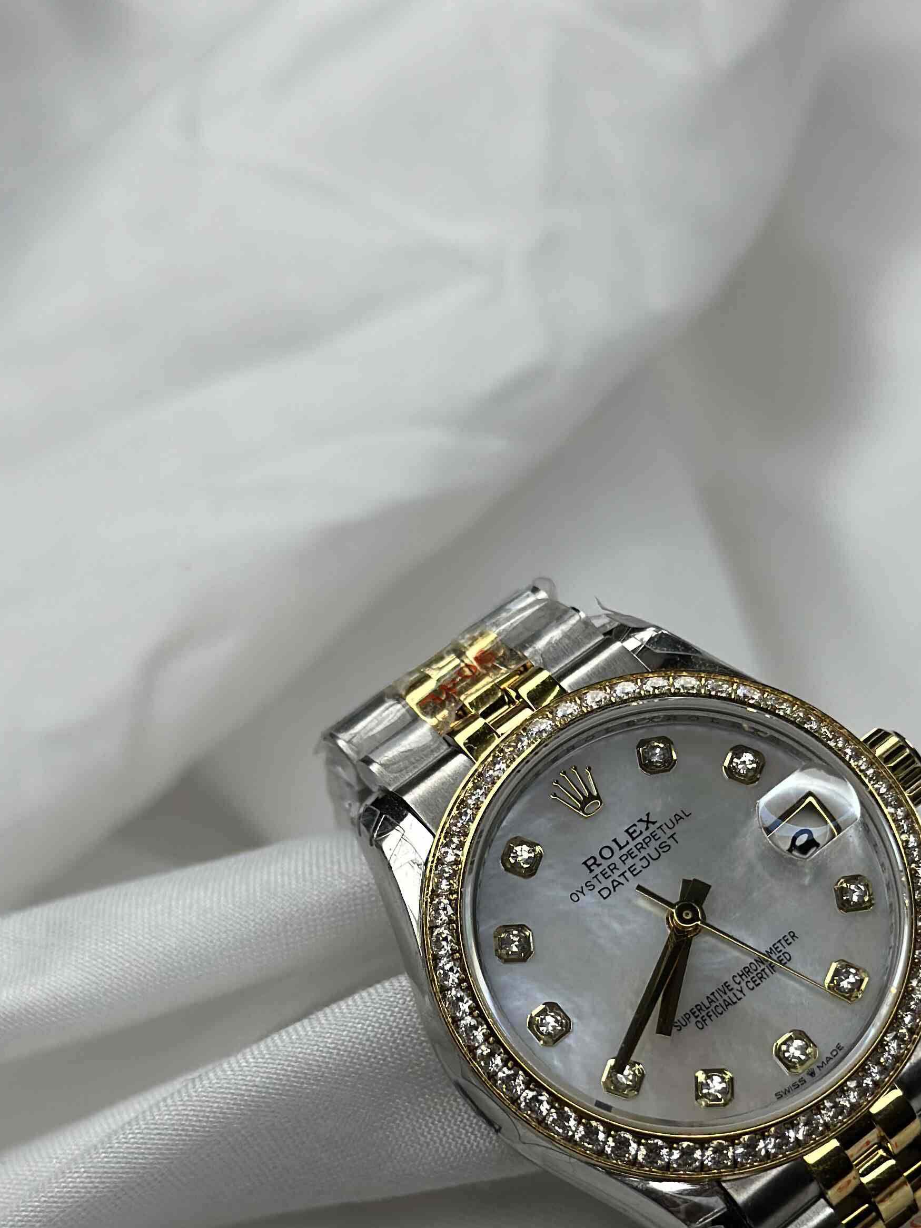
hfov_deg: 17.6
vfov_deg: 23.4
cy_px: 892
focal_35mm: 83
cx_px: 725
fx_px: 2944
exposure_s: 1/1357
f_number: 1.78
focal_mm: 6.86
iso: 80
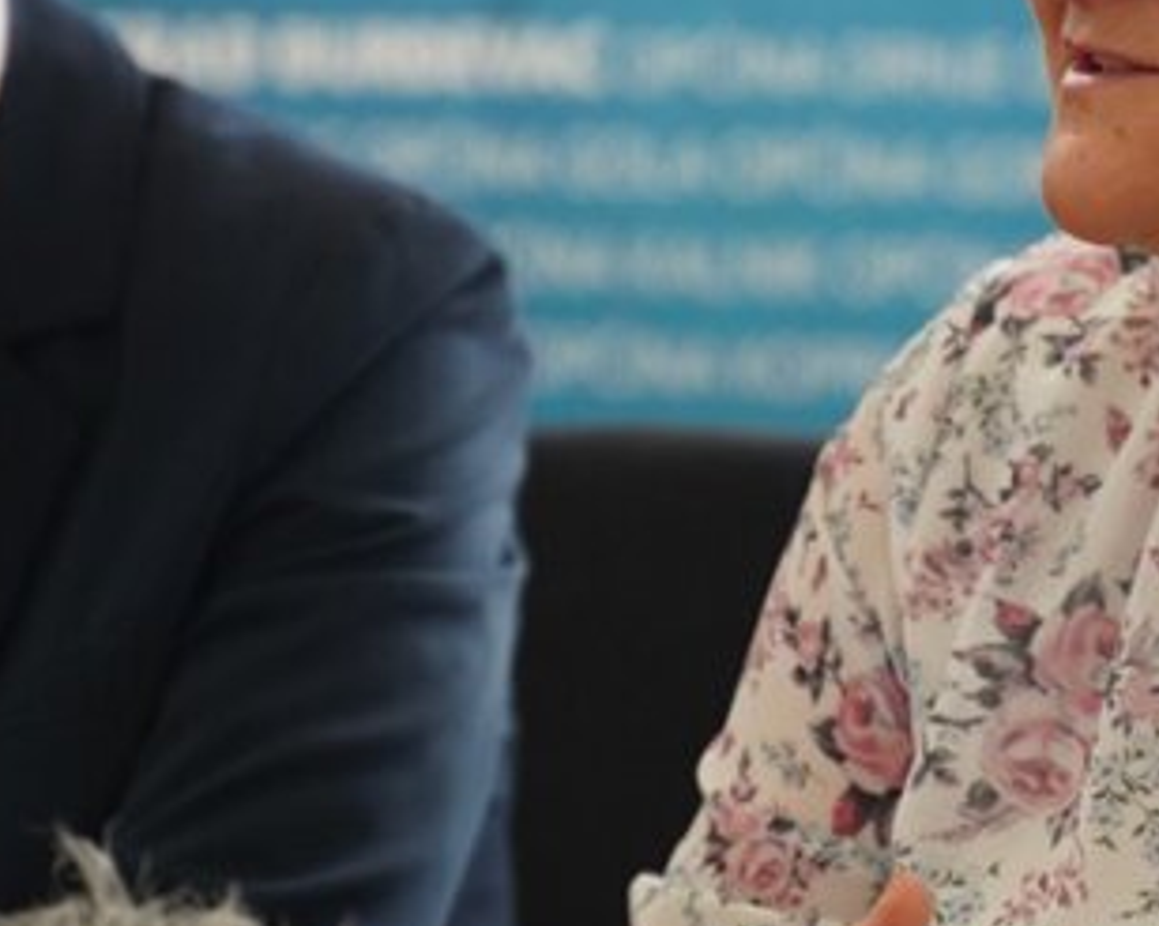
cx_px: 862
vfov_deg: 6.6
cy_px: 280
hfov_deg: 8.3
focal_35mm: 234
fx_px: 8022
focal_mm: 75
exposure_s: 1/320
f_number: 2.8
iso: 1250
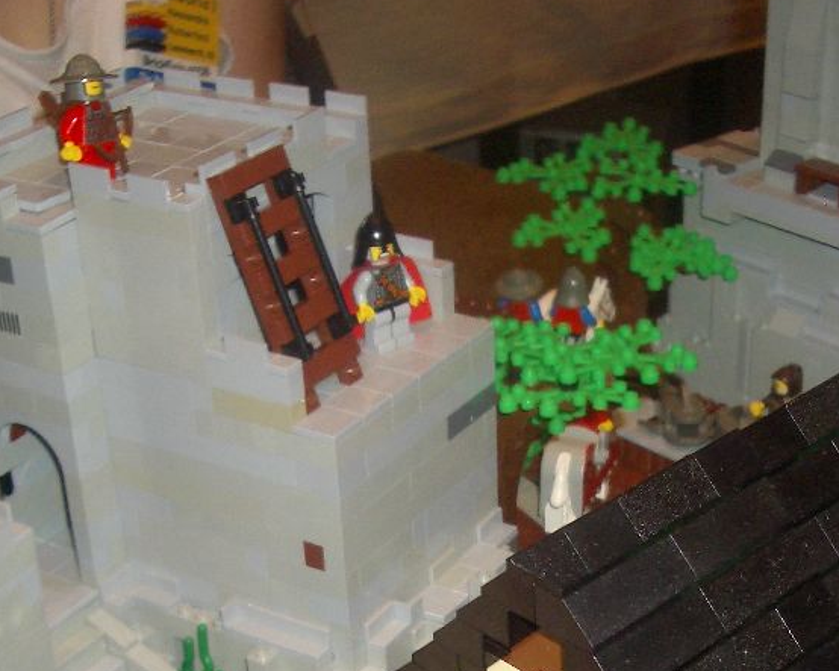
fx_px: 1763
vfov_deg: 21.0
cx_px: 503
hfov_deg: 26.7
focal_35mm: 71
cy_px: 630
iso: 100
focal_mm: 5.8
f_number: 2.6
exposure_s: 1/60
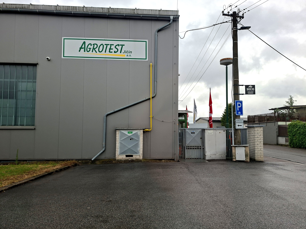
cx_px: 153
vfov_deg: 58.9
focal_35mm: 23
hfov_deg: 73.9
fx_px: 203
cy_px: 114
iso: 50
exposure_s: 1/370
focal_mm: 5.54
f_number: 1.8
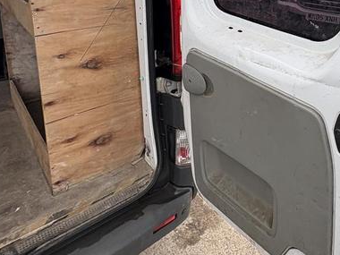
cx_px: 275
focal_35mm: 33
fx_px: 324
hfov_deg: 51.7
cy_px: 12
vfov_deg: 39.0
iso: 40
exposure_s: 1/322
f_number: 2.2
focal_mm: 2.22
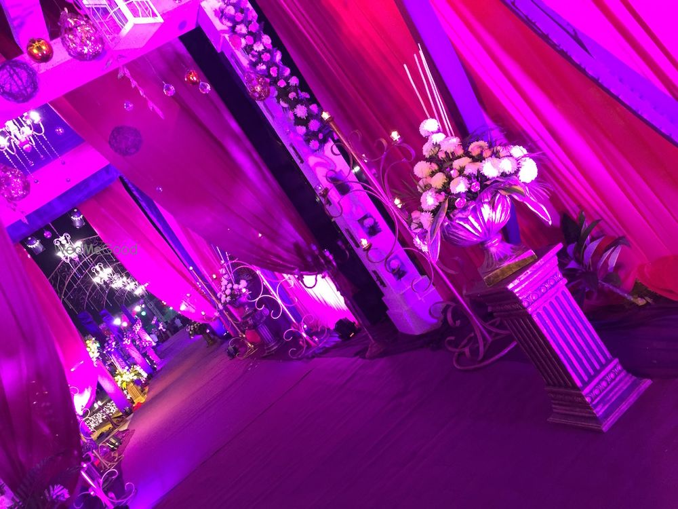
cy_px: 254
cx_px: 339
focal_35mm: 29
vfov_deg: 48.2
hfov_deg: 61.7
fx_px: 568
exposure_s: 1/20
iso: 250
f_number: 2.2
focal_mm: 4.15
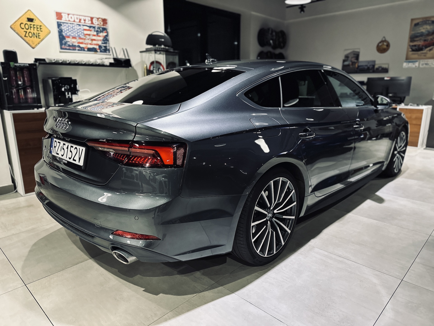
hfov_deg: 71.6
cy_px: 163
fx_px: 301
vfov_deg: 56.8
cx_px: 217
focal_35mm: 24
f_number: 1.78
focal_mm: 6.86
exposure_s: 1/50
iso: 640
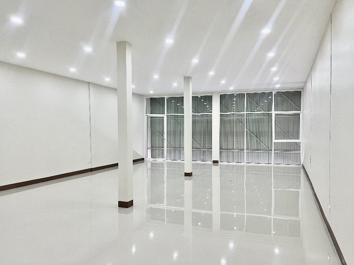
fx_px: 266
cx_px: 177
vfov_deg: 53.1
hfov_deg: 67.3
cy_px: 132
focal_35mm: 26
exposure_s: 1/90
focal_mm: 5.7
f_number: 1.5
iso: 125
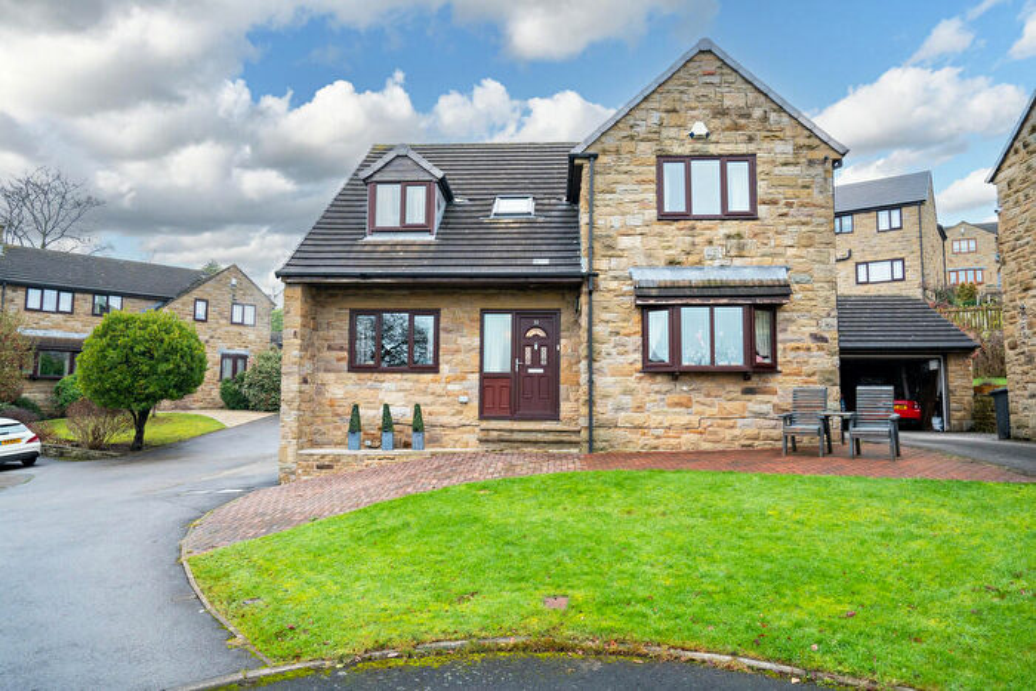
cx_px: 518
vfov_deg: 51.3
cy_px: 346
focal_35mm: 25
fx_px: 720
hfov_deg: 71.5
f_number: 9
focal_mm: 25
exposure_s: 1/20
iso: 640
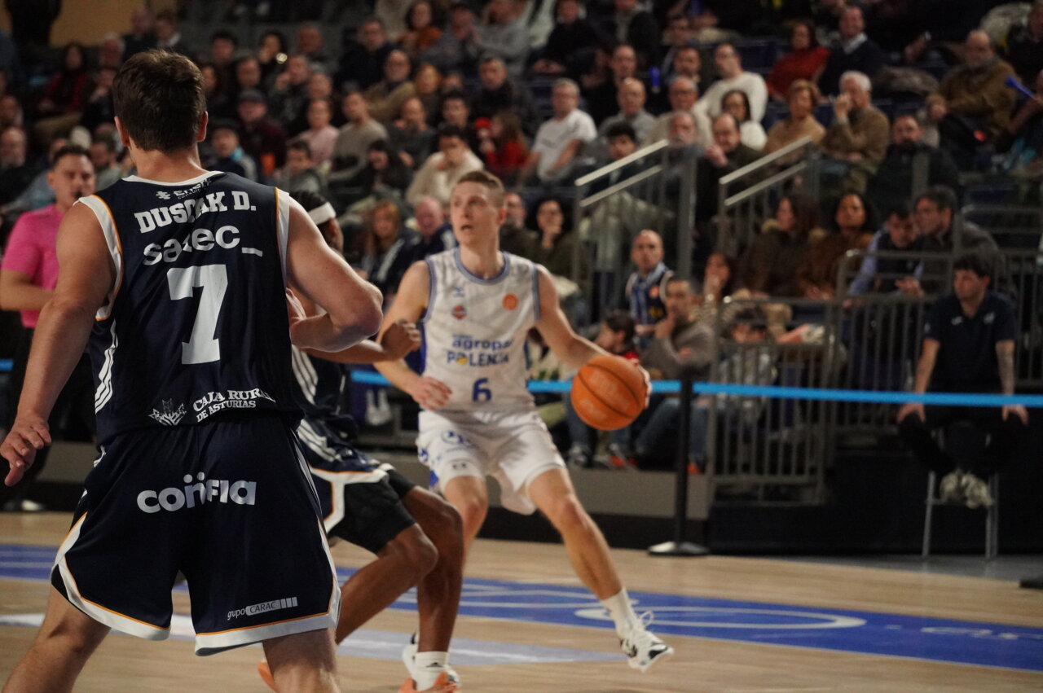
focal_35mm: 171
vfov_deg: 8.0
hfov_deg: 12.0
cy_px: 346
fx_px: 4950
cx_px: 522
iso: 6400
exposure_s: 1/1250
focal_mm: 114
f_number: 5.6
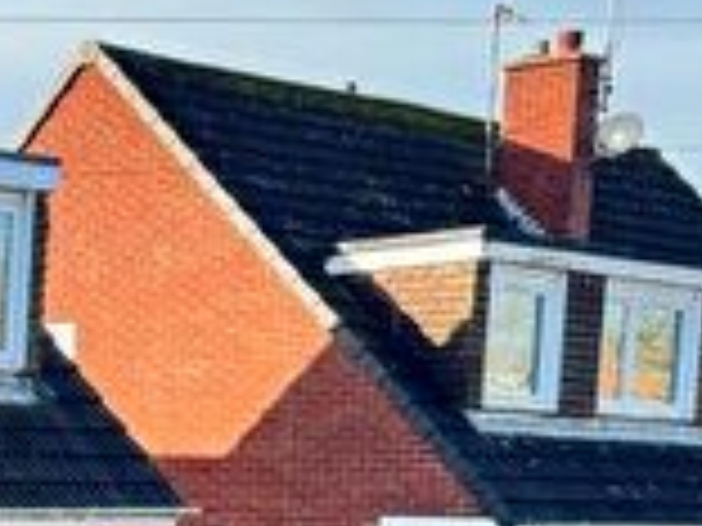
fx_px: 2190
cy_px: 753
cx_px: -572
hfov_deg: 15.6
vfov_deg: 13.1
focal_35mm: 108
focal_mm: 6.76
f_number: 1.78
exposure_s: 1/888
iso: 80
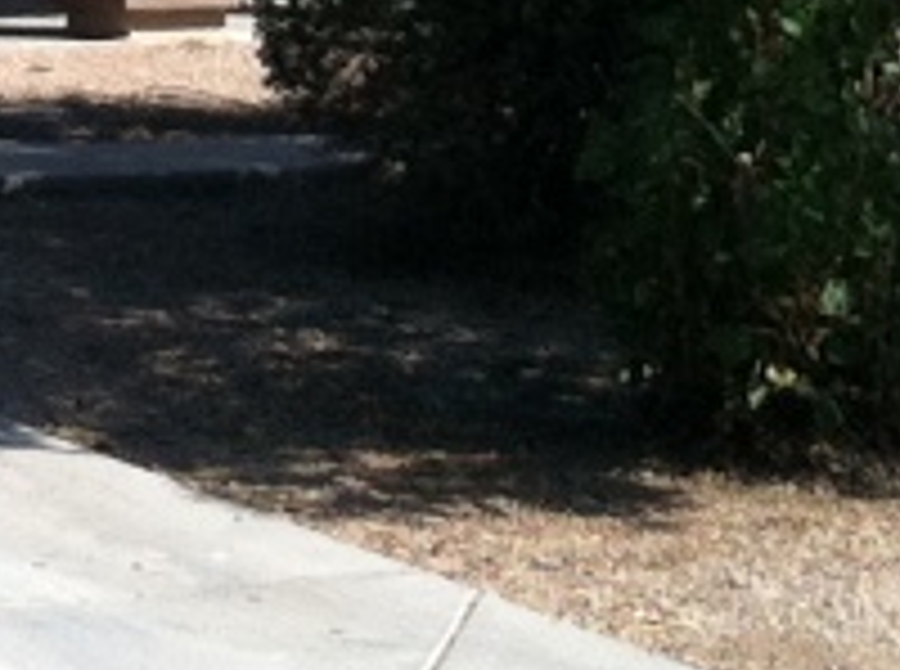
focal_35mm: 227
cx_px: -450
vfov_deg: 6.3
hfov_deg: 8.5
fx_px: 5888
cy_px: -715
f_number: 2.8
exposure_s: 1/1304
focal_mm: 3.85
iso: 80
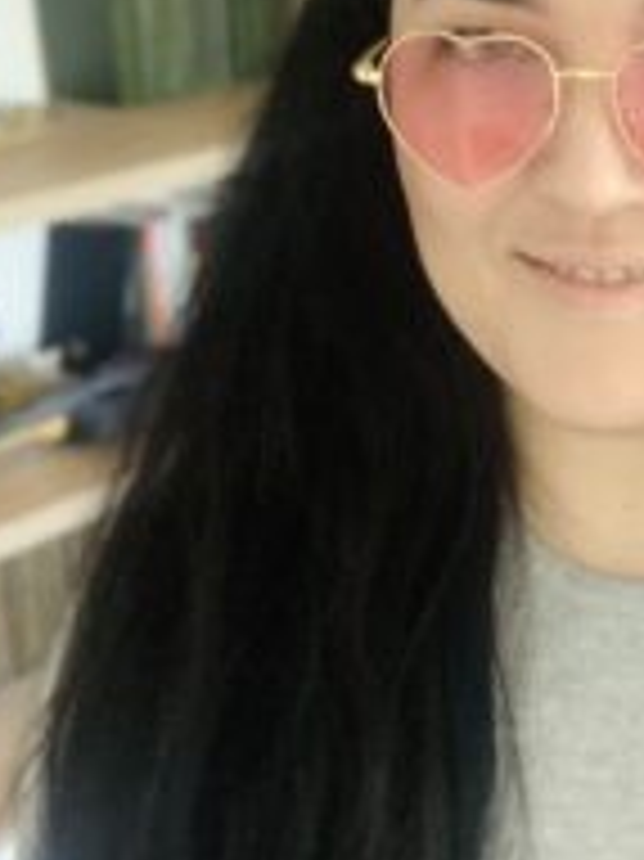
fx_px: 1862
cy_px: 252
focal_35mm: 75
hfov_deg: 18.9
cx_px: 694
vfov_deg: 25.8
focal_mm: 2.87
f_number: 2.2
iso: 250
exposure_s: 1/30
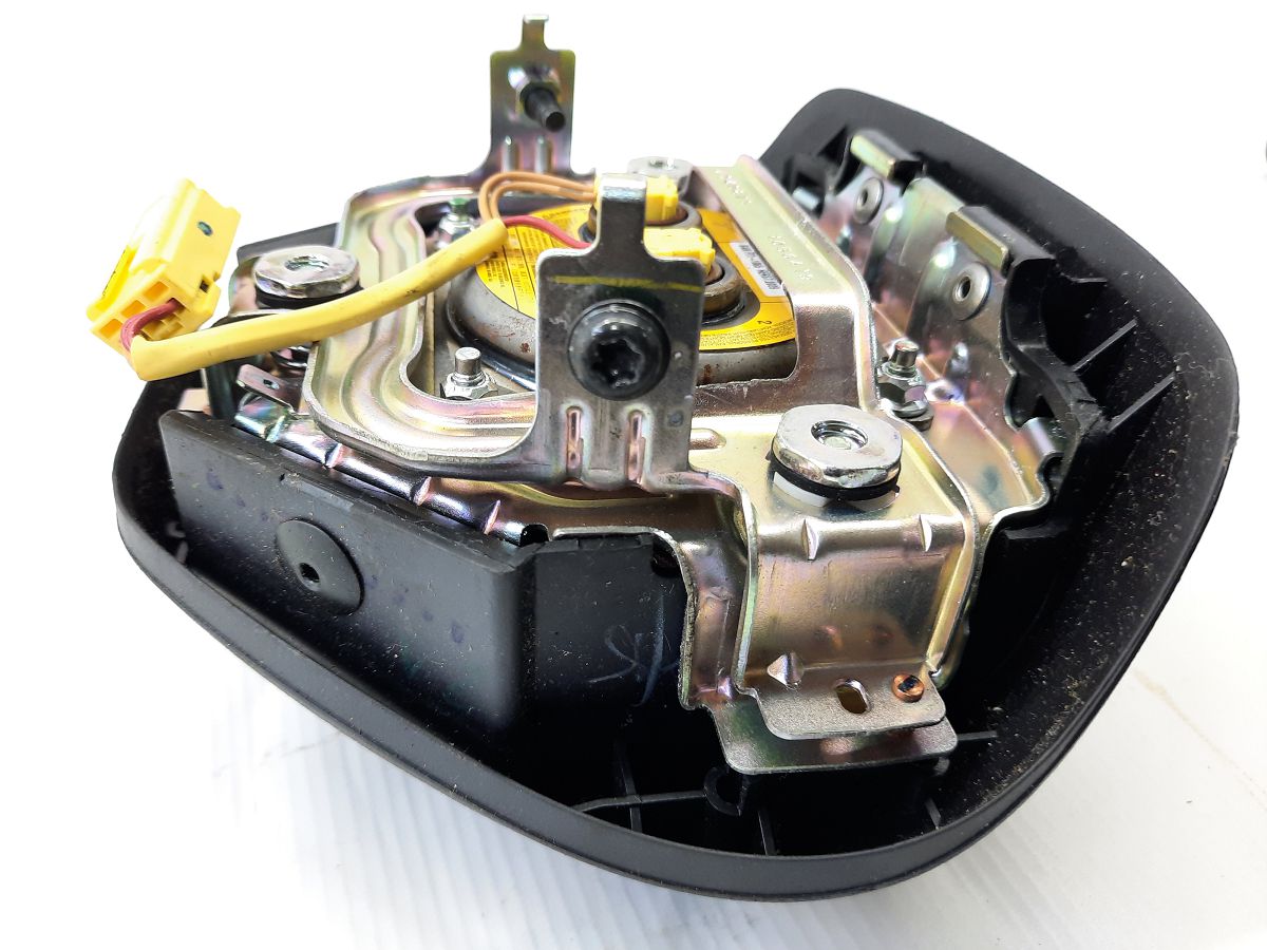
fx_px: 915
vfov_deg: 54.9
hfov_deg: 69.4
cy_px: 475
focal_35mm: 25
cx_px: 634
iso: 160
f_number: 2
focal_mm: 4.6
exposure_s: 1/50
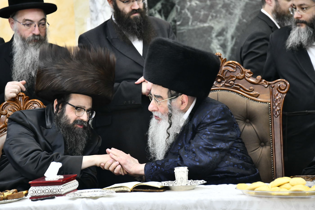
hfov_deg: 11.4
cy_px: 105
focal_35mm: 180
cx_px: 158
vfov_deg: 7.6
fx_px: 1575
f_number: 5.6
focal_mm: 180
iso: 1600
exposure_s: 1/160
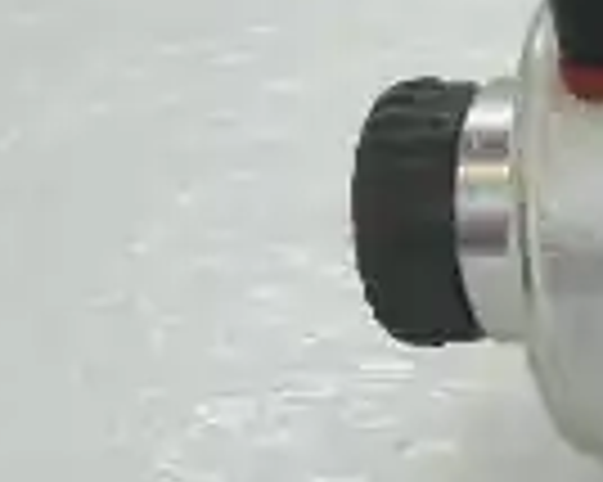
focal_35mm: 131
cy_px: 203
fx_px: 2336
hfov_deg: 12.8
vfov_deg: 11.8
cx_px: 1224
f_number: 2.2
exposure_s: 1/50
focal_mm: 6
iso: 80
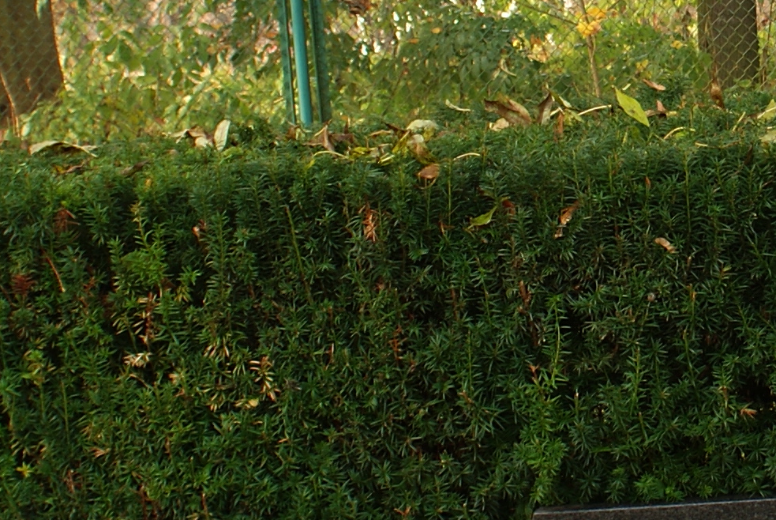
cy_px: 109
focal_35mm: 130
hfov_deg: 15.4
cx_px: 790
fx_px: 2806
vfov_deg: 10.5
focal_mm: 22
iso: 100
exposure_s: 1/40
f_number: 4.5
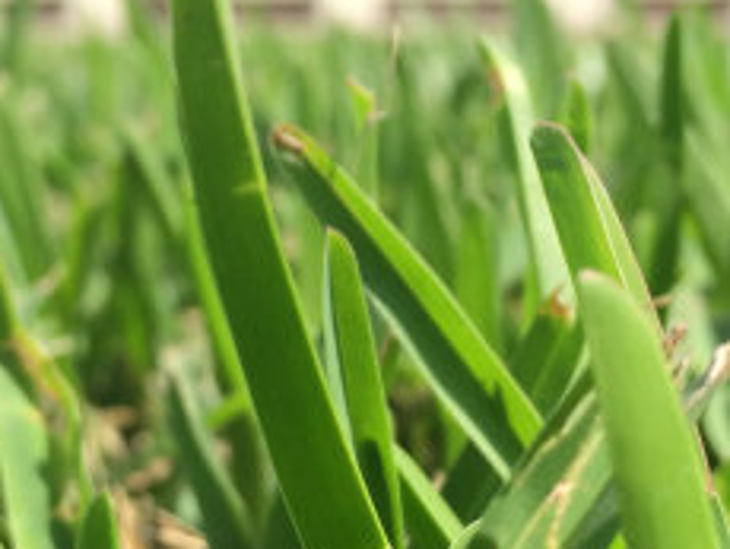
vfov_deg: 19.1
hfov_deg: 25.3
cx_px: 390
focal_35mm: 77
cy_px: 382
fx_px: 1626
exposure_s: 1/892
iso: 32
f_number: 2.2
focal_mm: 4.15
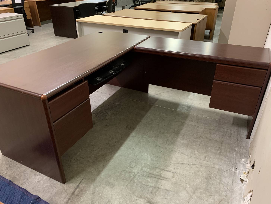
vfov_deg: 51.3
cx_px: 134
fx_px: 211
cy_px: 99
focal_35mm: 27
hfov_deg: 65.3
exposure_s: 1/40
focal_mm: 4.25
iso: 400
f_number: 1.8
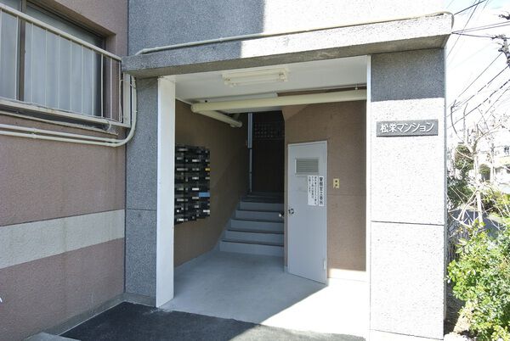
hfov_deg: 73.7
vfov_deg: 53.3
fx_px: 340
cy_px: 170
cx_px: 255
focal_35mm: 24
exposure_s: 1/250
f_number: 4.2
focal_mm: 9
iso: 160
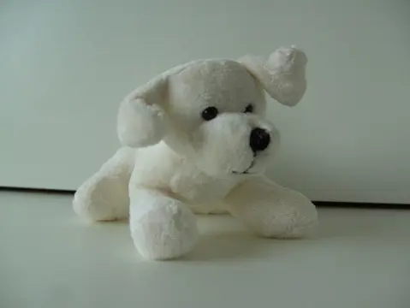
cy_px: 154
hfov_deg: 50.1
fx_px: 439
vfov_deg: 38.7
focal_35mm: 37
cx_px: 205
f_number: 2.8
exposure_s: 1/47
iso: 64
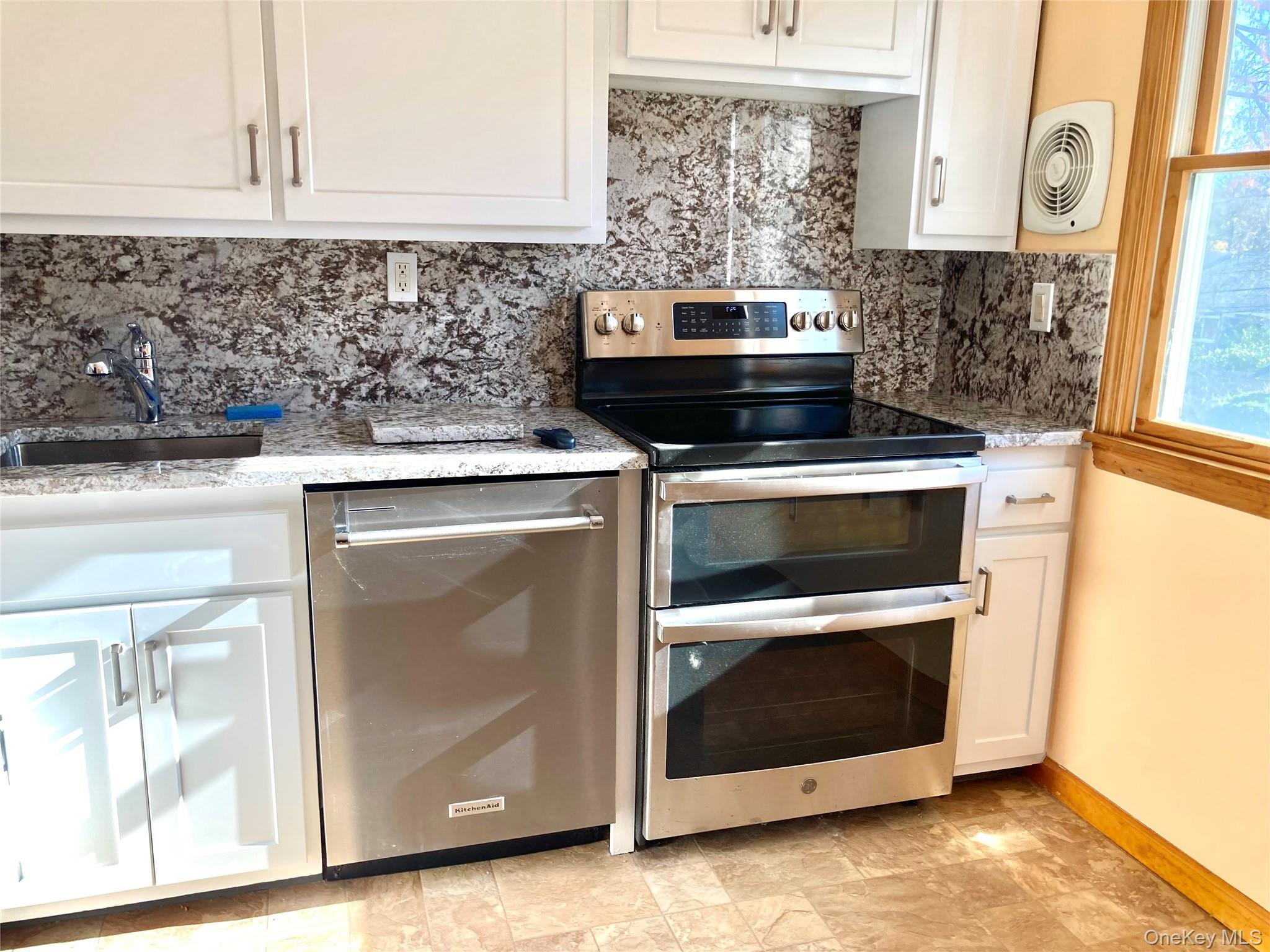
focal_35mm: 28
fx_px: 1027
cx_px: 635
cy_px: 476
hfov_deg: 63.4
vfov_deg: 49.7
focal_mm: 3.99
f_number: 1.8
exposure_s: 1/120
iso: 32
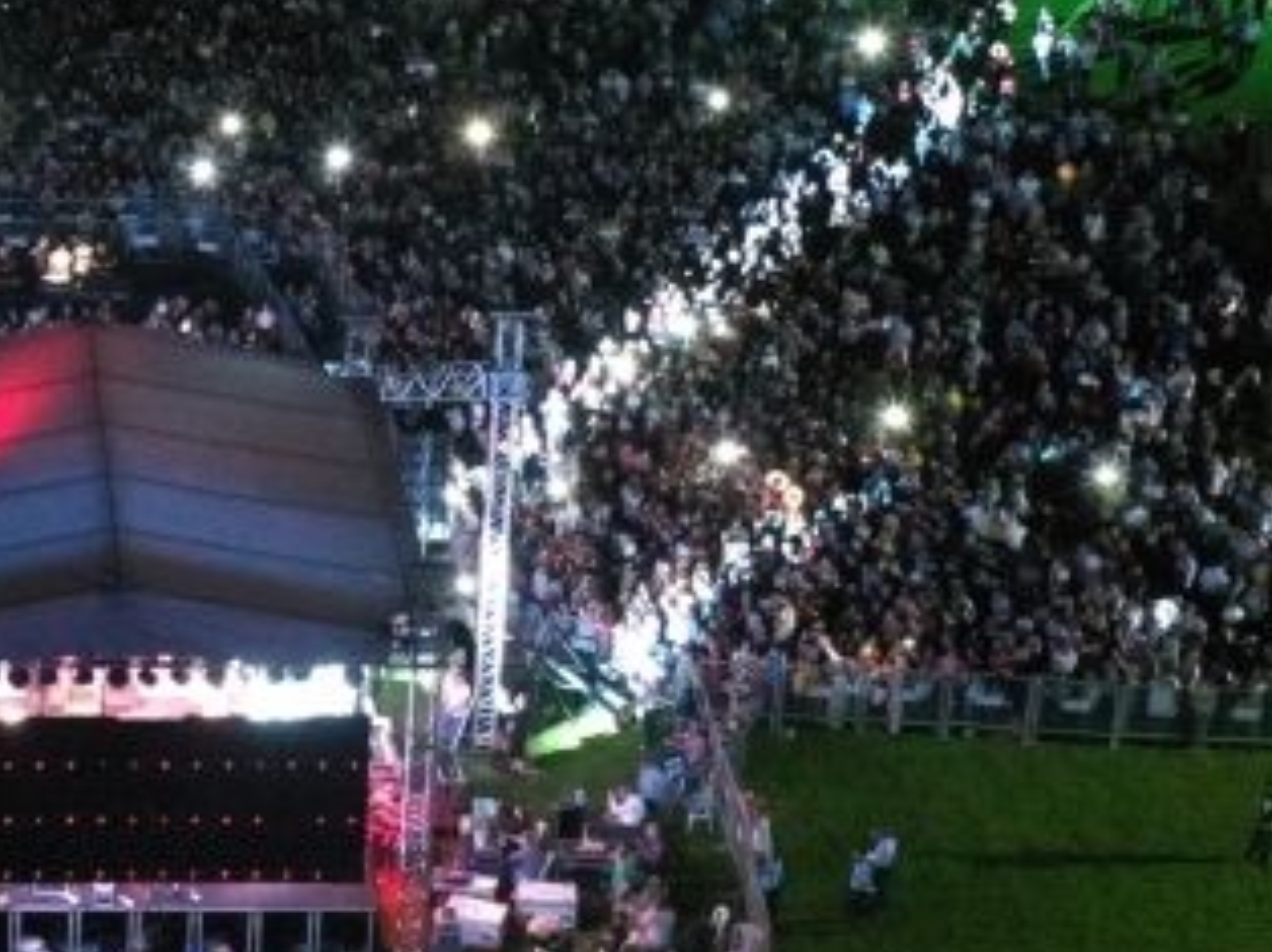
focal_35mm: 103
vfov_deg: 14.3
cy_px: 361
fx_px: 3782
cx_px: -122
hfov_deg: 18.4
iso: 3200
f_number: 4.5
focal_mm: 10.26
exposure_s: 1/2.5
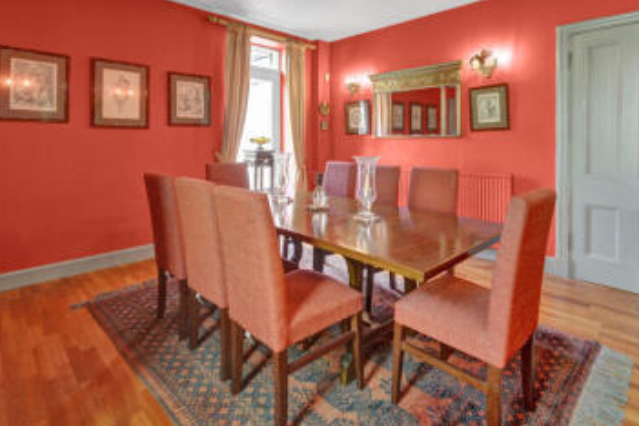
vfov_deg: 62.9
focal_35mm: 19
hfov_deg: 86.7
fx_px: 337
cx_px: 348
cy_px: 141
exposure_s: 1/6
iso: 640
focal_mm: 14
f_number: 8
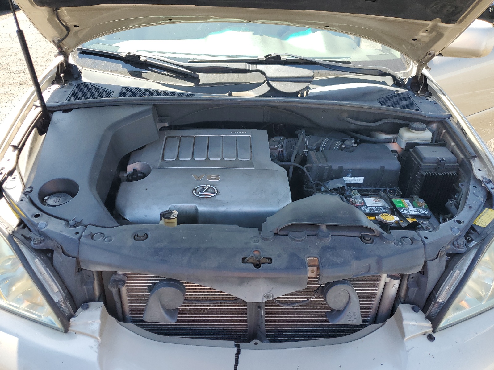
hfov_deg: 67.3
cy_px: 185
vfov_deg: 53.1
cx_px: 247
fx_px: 371
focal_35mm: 26
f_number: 1.5
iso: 50
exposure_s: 1/556
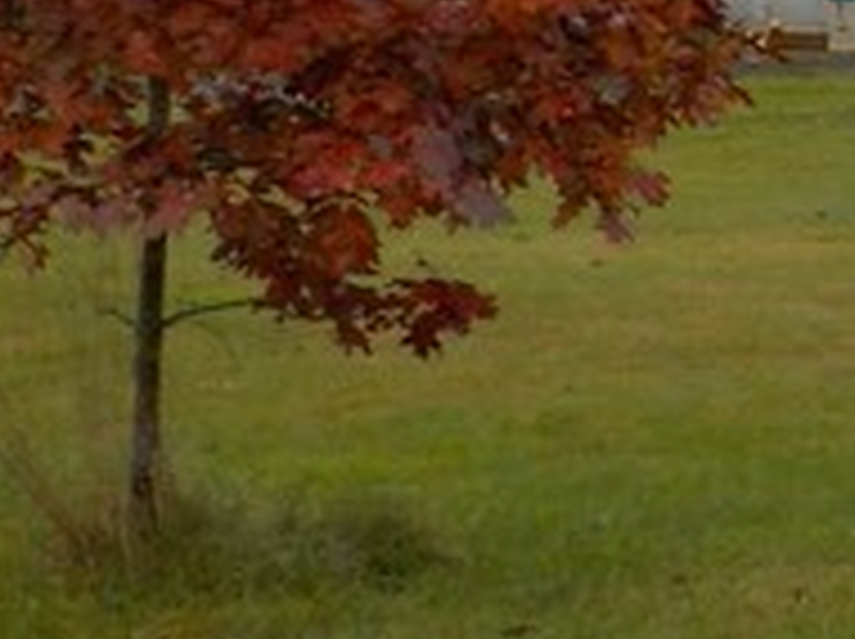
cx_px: 2264
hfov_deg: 10.1
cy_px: -153
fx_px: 3996
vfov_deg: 9.0
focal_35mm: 162
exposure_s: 1/500
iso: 125
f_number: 3.3
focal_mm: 4.1
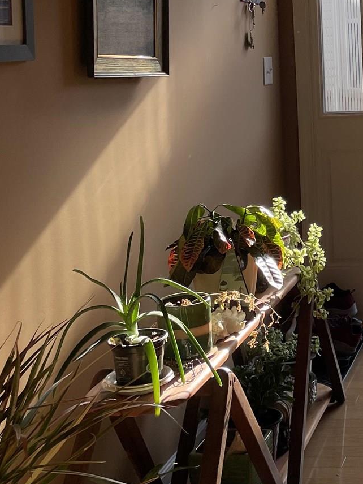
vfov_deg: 27.0
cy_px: 66
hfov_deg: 19.5
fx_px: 979
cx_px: 459
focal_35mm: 70
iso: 32
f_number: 1.6
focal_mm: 4.2
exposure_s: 1/698
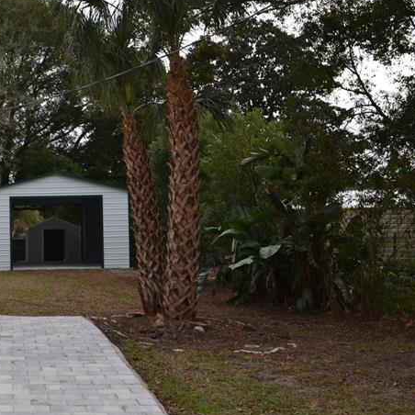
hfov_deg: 31.1
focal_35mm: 52
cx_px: 30
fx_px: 705
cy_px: 197
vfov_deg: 32.8
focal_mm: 18
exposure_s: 1/200
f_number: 5.6
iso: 100
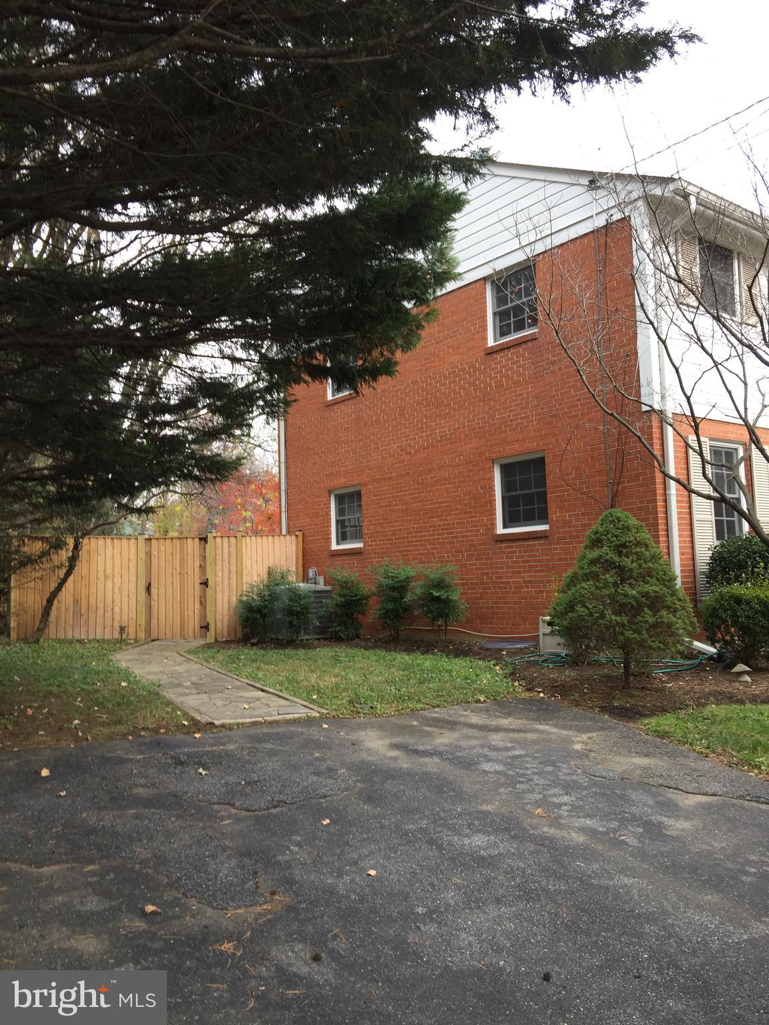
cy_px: 512
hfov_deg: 48.2
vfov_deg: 61.7
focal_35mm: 29
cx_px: 384
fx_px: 859
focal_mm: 4.15
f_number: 2.2
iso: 32
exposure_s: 1/120
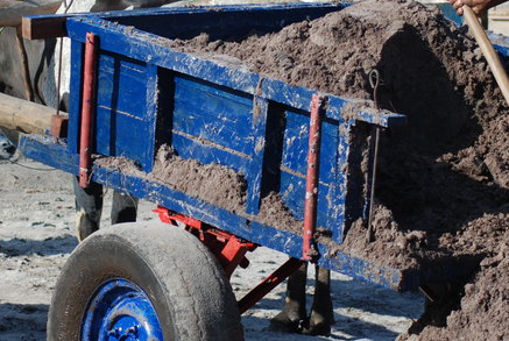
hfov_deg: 7.1
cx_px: 234
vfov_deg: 4.8
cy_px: 60
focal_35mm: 288
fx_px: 4079
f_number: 6.3
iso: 200
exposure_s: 1/640
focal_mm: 82
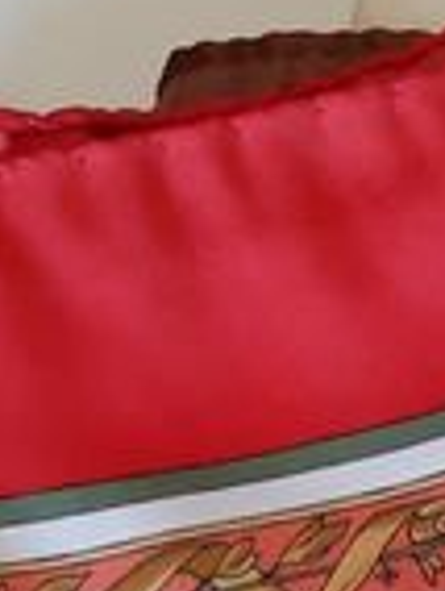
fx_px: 3008
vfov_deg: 9.6
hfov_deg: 8.1
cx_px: 890
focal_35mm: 176
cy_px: 1561
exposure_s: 1/50
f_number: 2
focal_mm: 4.6
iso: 160
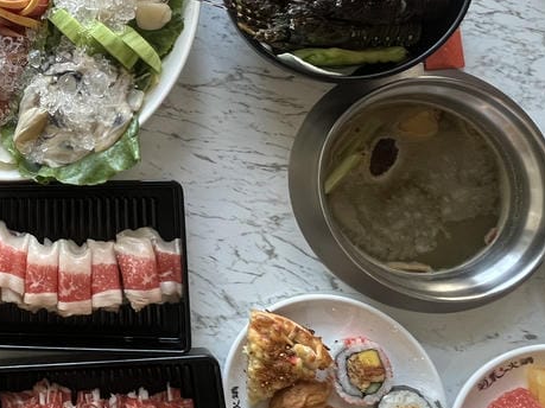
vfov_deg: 40.5
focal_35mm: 34
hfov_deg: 47.5
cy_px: 96
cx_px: 38
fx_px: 535
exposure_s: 1/99
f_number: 1.8
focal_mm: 1.57
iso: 200
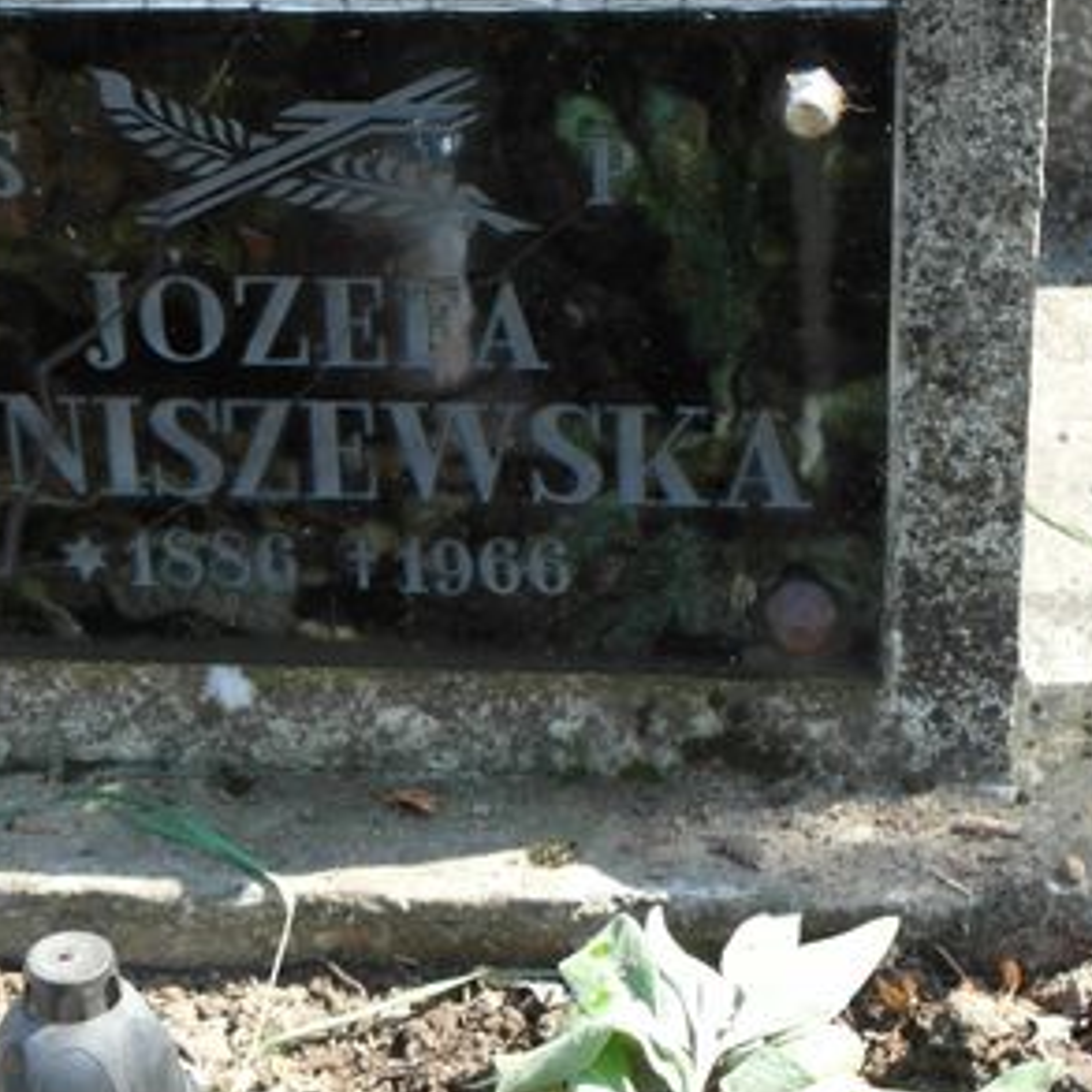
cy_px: 477
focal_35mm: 110
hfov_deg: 15.8
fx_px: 3926
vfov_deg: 15.8
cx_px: 369
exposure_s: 1/125
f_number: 4.1
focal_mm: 12.3
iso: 100
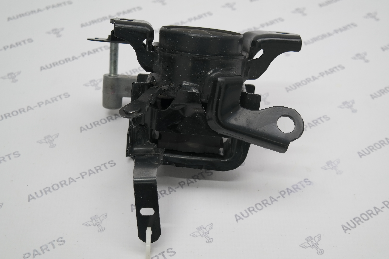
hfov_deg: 42.7
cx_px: 194
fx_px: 497
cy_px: 130
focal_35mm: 46
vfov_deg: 29.2
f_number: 4.5
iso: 200
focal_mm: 30
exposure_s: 1/60
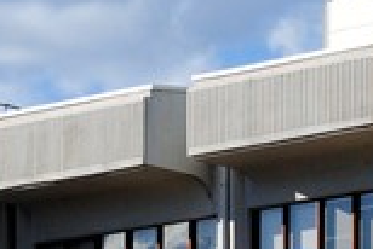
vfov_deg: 2.9
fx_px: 4844
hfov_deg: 4.4
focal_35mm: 467
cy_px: 295
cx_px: 128
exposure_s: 1/1250
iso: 400
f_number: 9
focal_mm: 75
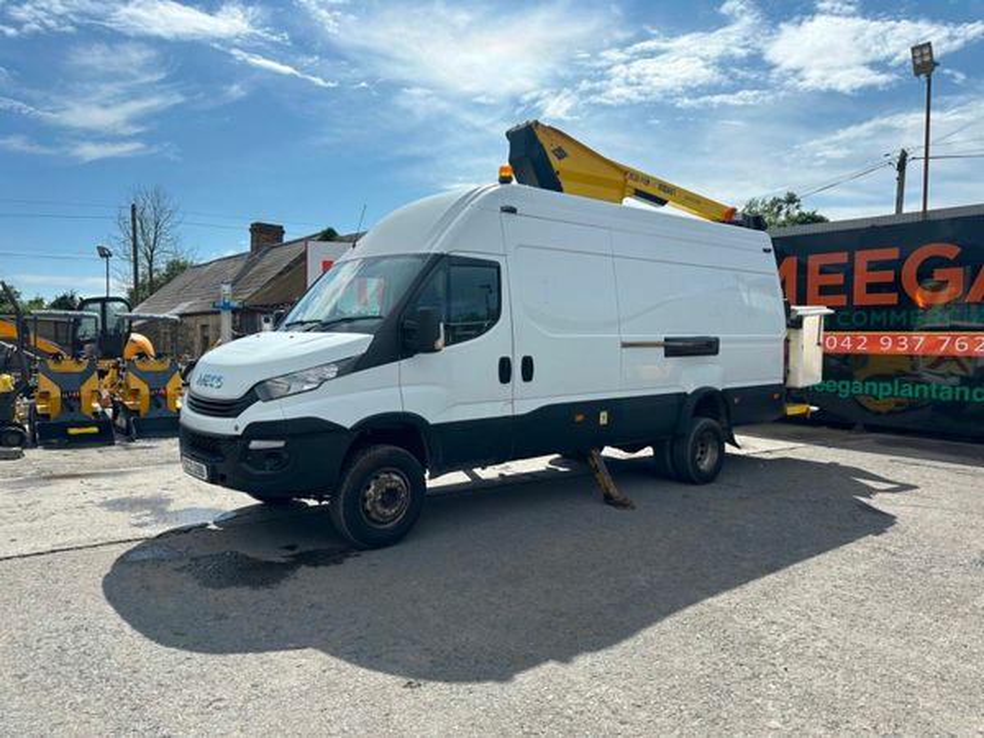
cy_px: 369
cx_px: 492
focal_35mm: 24
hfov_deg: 71.6
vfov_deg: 56.8
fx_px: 682
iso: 80
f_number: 1.78
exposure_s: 1/3597
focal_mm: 6.86
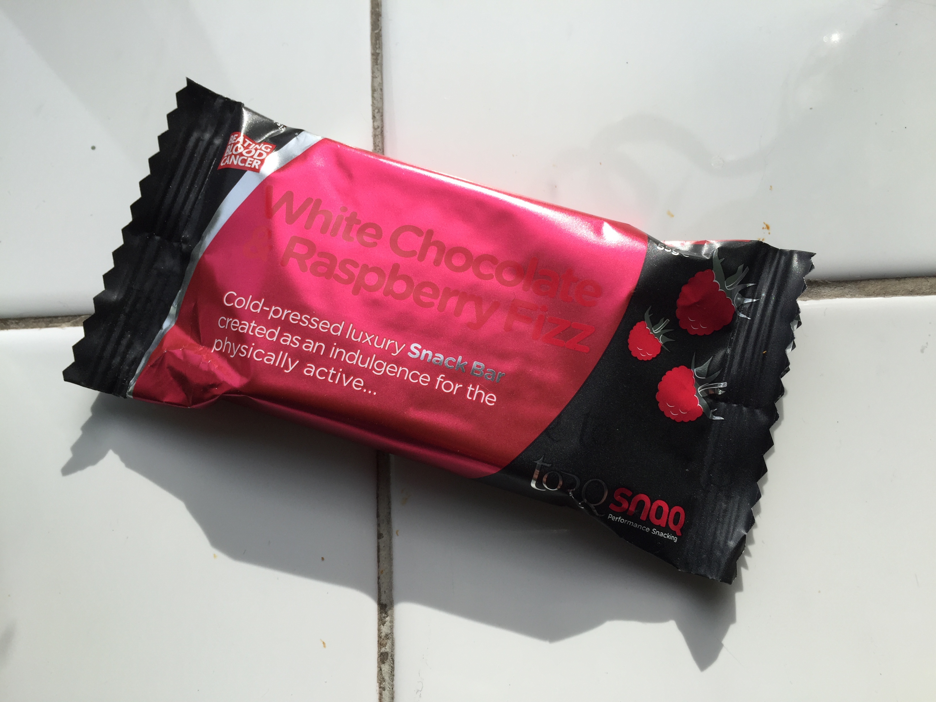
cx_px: 468
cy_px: 351
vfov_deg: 48.2
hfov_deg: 61.7
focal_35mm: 29
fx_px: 784
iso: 32
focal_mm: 4.15
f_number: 2.2
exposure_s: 1/942
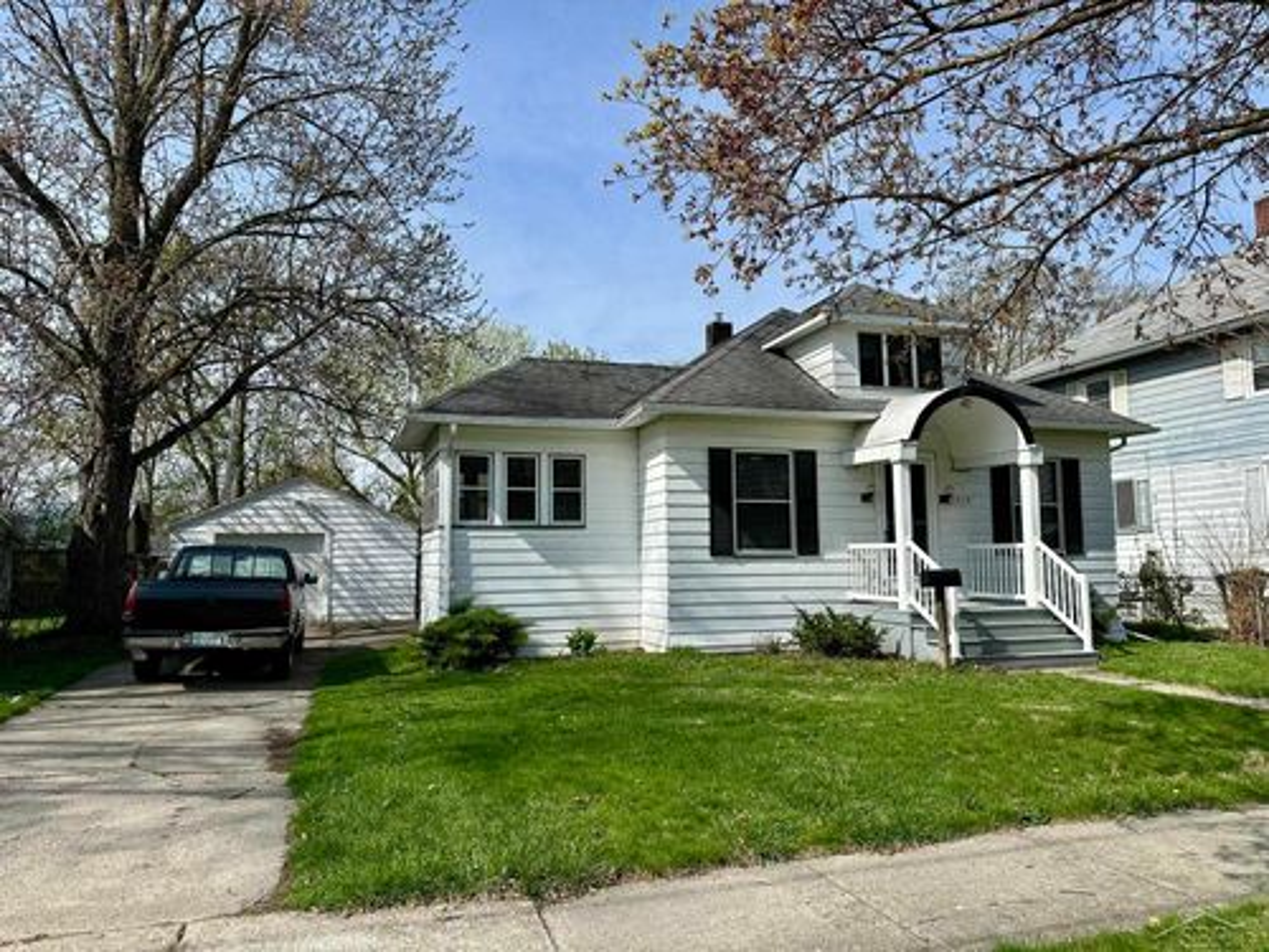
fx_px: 880
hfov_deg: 71.6
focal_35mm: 24
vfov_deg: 56.8
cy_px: 476
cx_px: 634
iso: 80
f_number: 1.78
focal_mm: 6.86
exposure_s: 1/4545
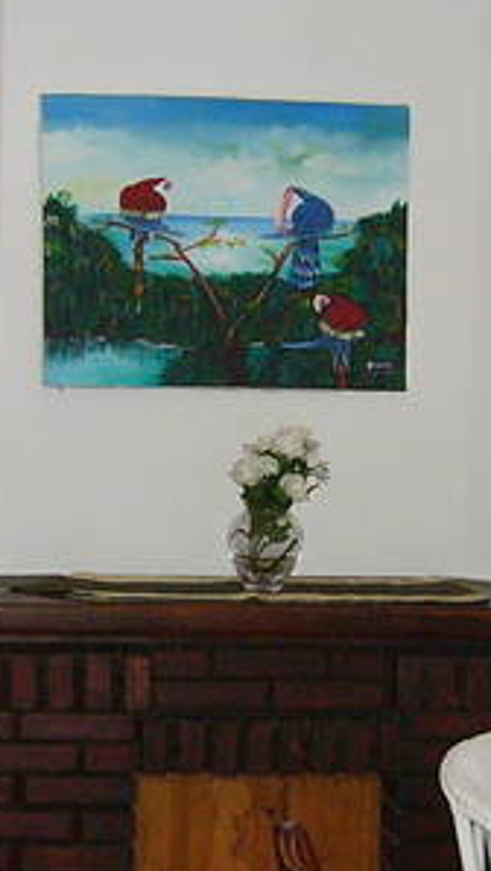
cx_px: 175
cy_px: 459
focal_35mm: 101
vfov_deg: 21.1
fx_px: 2334
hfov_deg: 12.0
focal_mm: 5.8
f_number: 2.8
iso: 200
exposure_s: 1/60
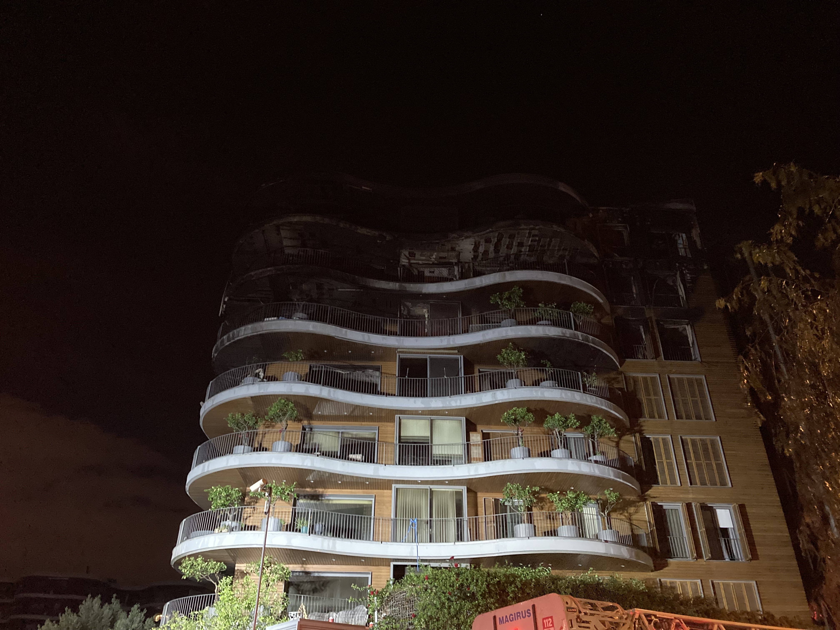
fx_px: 679
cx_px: 420
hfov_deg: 63.4
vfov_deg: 49.7
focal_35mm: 28
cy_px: 315
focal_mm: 3.99
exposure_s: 1/17
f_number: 1.8
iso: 1250
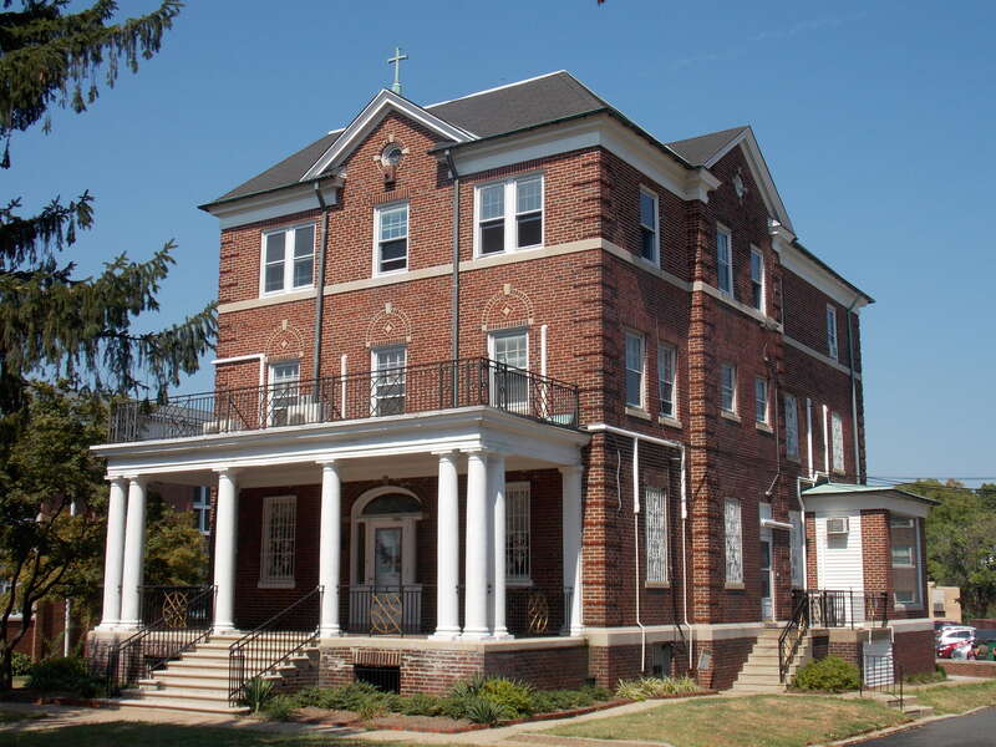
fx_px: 1180
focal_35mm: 41
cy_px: 374
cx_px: 498
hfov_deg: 45.8
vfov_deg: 35.1
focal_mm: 7.3
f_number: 3.6
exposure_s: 1/800
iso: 80
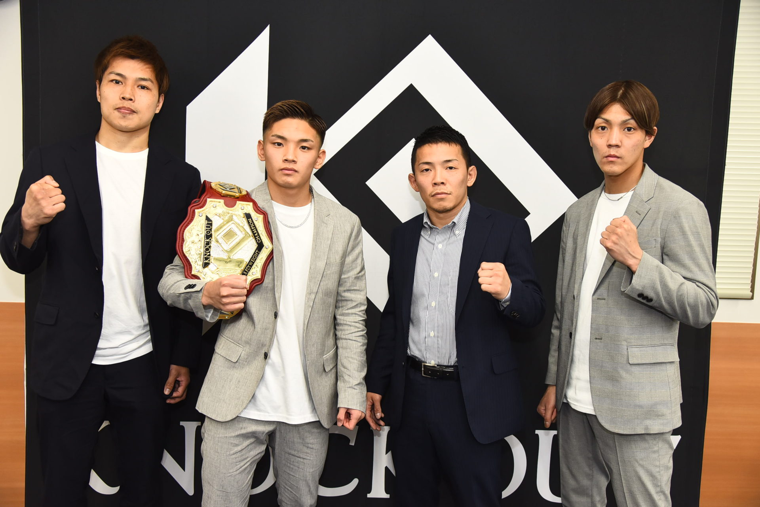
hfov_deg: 55.8
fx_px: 718
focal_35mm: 34
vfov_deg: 38.9
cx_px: 380
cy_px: 254
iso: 1250
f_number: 4
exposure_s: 1/200
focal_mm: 34
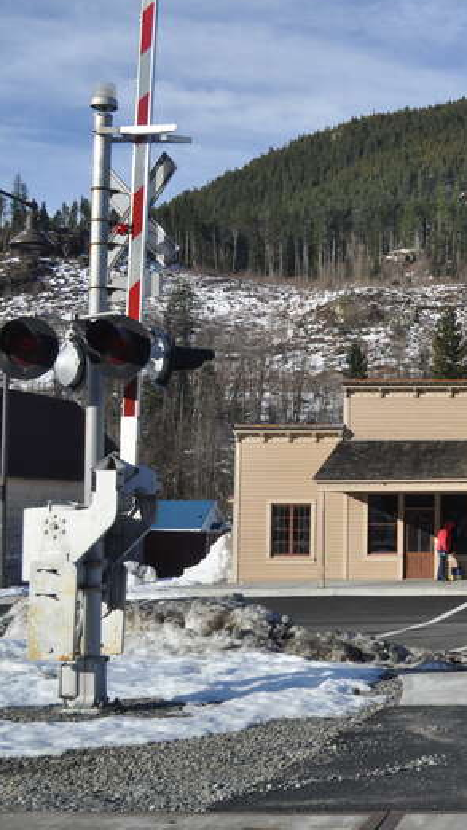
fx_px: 1167
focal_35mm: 53
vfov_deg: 39.2
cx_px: 636
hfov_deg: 20.4
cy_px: 412
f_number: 10
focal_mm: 22
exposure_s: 1/400
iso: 200
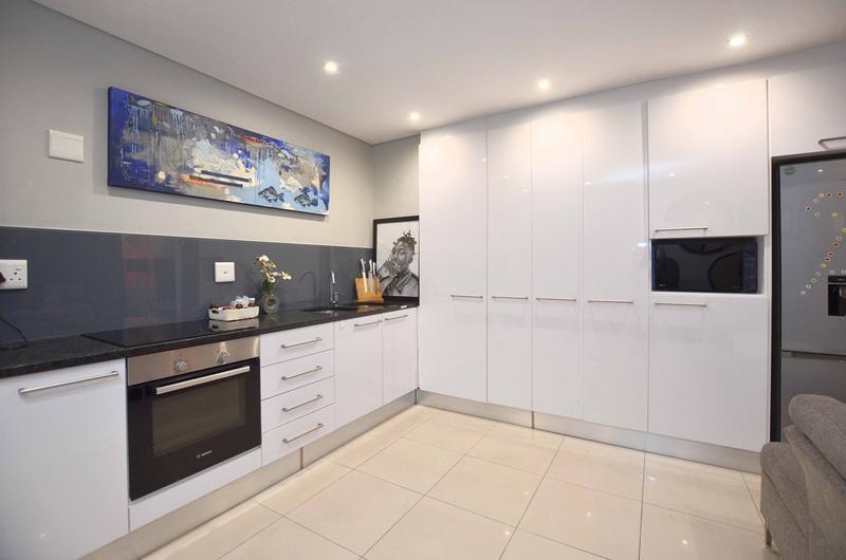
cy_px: 280
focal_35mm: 15
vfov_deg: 77.1
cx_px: 423
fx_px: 352
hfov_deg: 100.5
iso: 720
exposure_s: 1/60
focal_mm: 10
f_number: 4
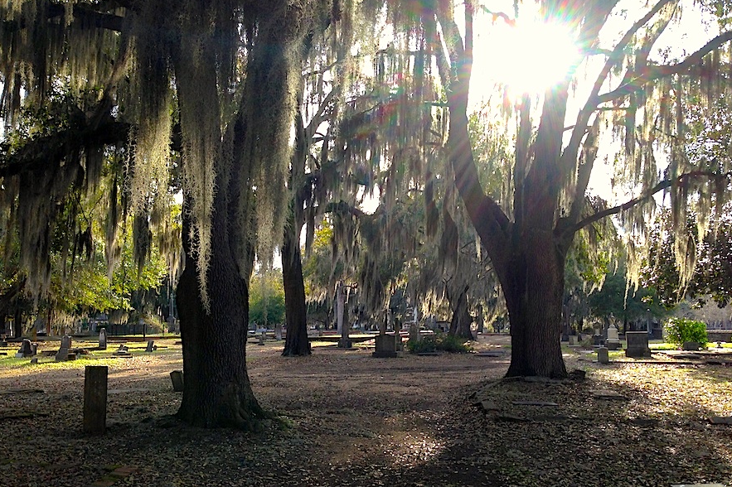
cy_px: 274
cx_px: 368
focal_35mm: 35
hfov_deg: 54.5
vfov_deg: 37.8
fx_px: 711
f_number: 2.4
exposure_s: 1/324
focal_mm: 4.12
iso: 50
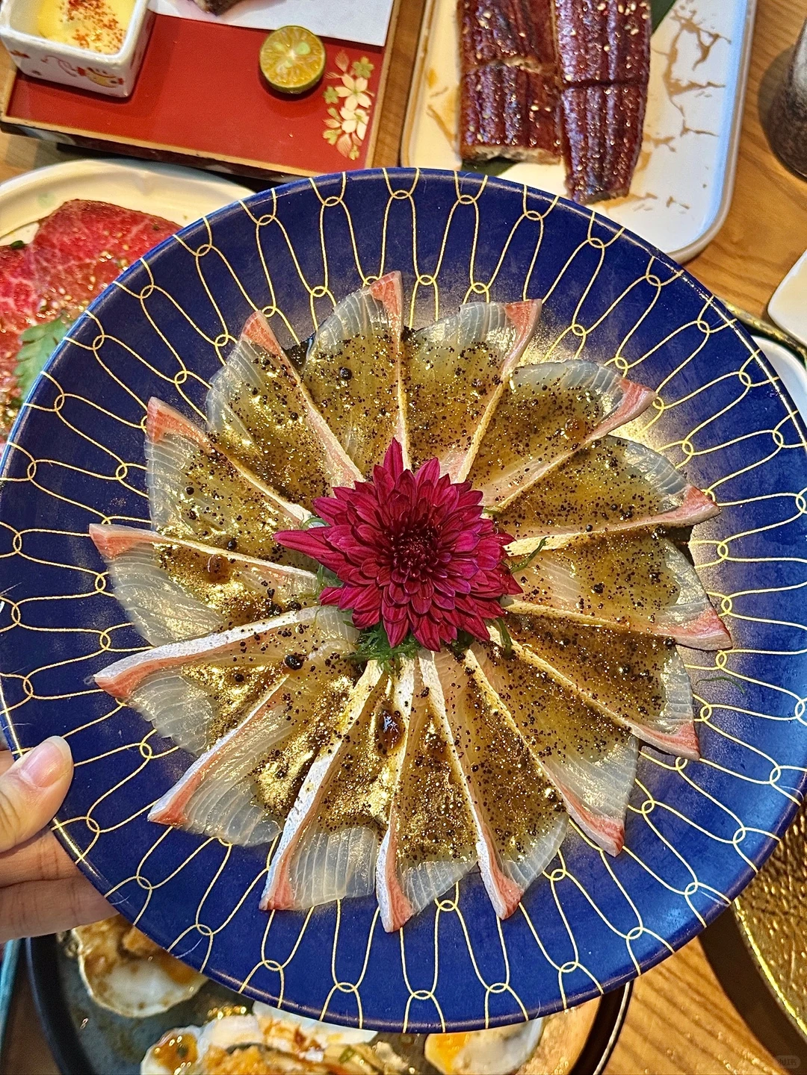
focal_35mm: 48
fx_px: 1492
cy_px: 538
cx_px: 404
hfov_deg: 30.3
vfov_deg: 39.7
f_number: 1.78
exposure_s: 1/121
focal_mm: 6.76
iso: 100
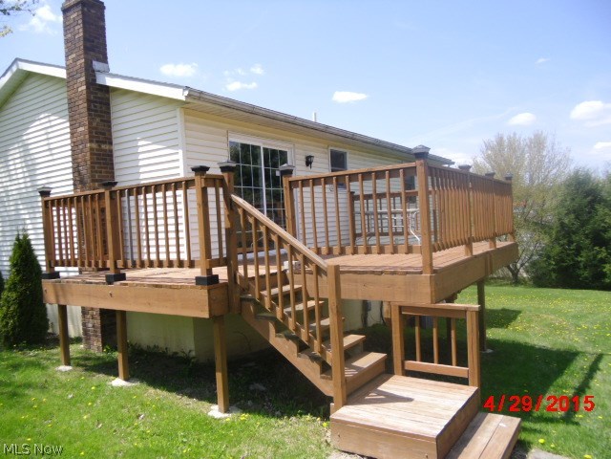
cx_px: 306
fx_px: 477
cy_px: 230
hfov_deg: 65.3
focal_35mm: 27
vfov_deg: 51.4
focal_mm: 4.9
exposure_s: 1/100
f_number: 8
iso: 100
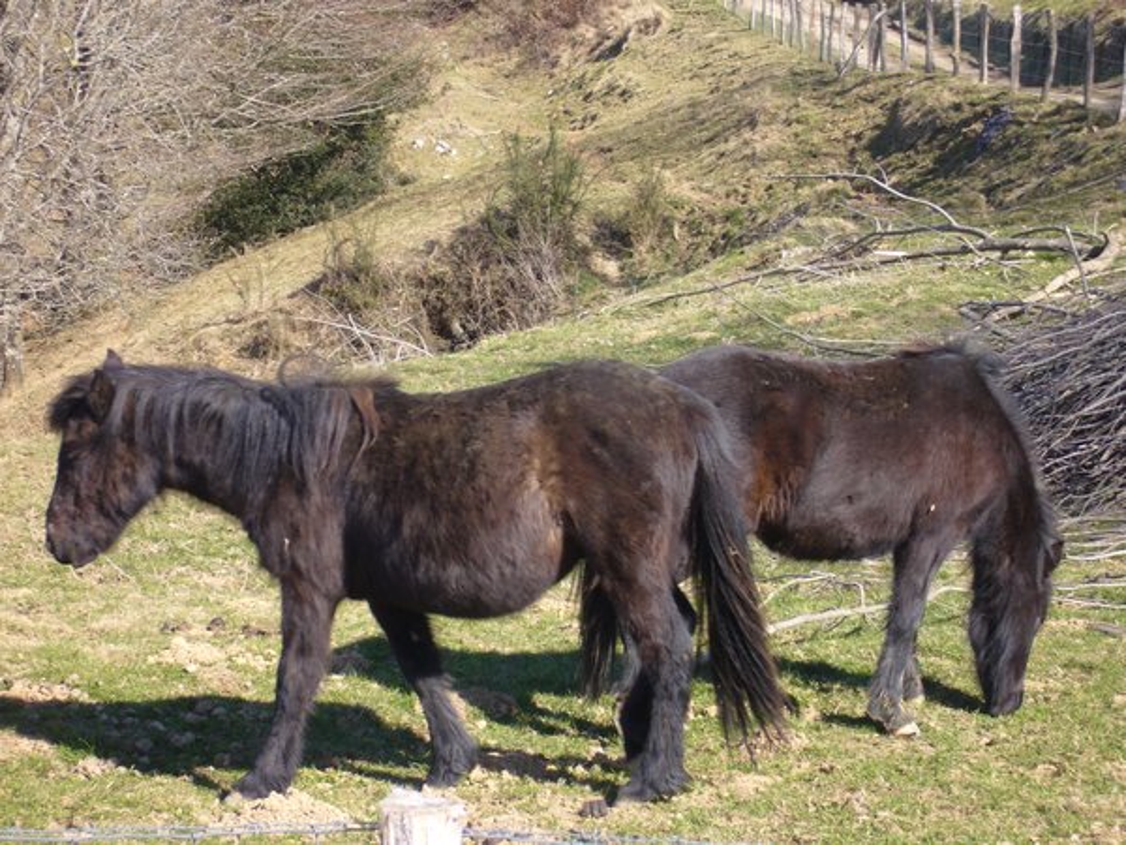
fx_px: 3415
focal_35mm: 105
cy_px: 422
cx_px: 563
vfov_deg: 14.1
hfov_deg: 18.7
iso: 80
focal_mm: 17.4
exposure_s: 1/160
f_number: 5
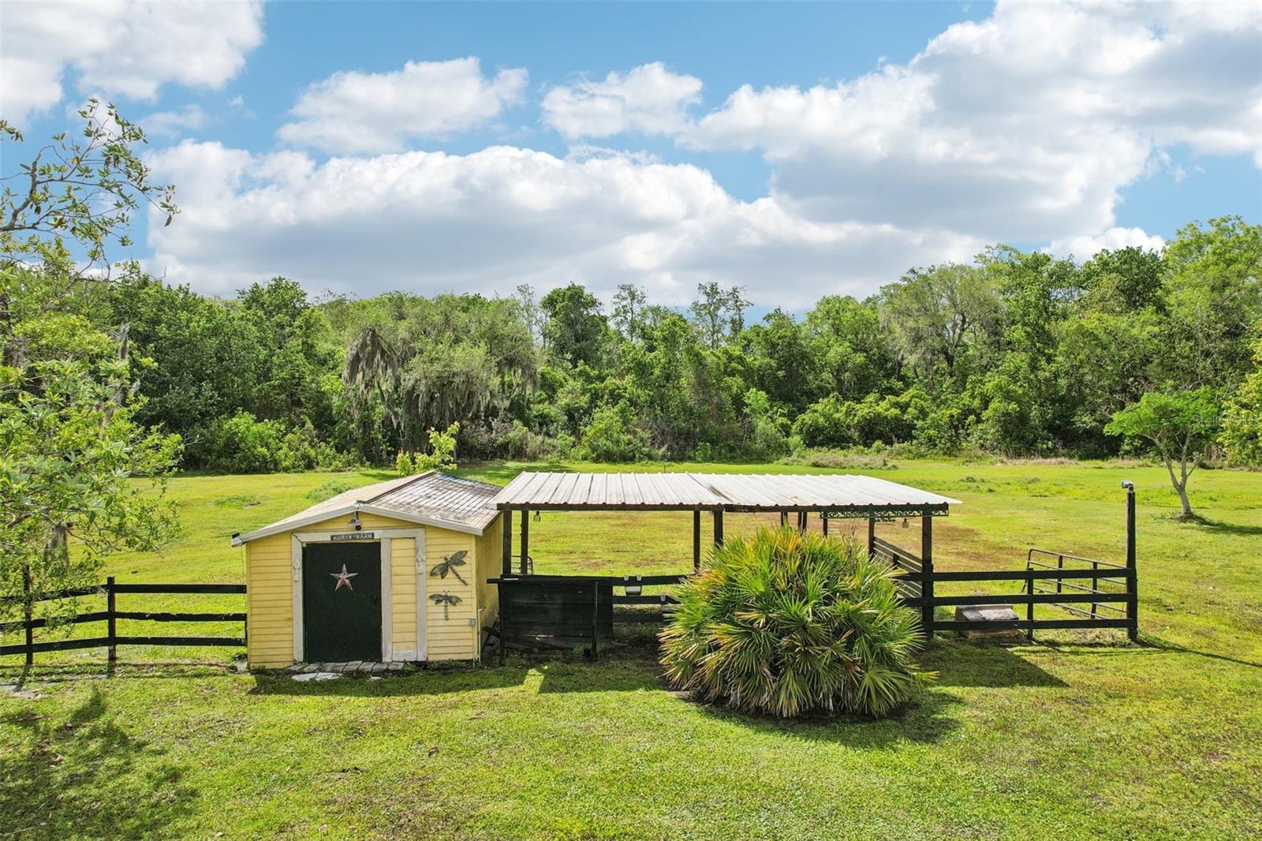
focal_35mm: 22
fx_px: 771
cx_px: 631
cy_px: 420
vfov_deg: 57.2
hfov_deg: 78.6
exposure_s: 1/3000
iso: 110
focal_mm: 8.4
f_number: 2.8
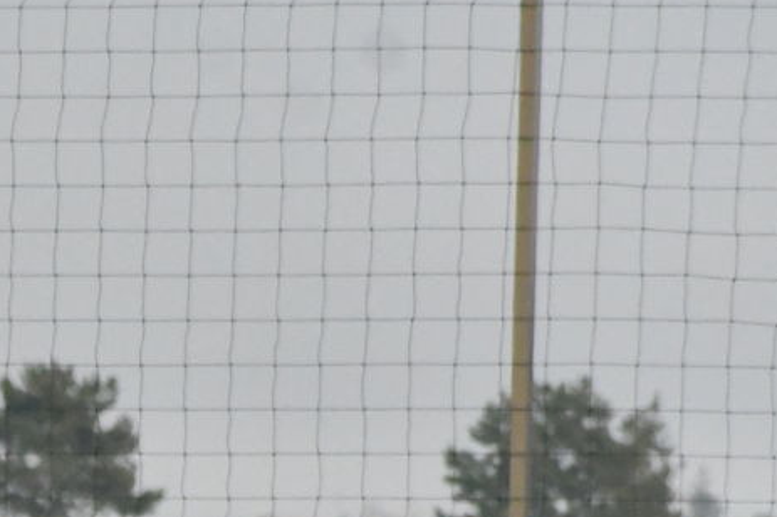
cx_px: -634
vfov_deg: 1.3
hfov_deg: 2.0
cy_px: 945
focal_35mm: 1025
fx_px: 22106
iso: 3200
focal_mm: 165
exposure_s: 1/5000
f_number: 9
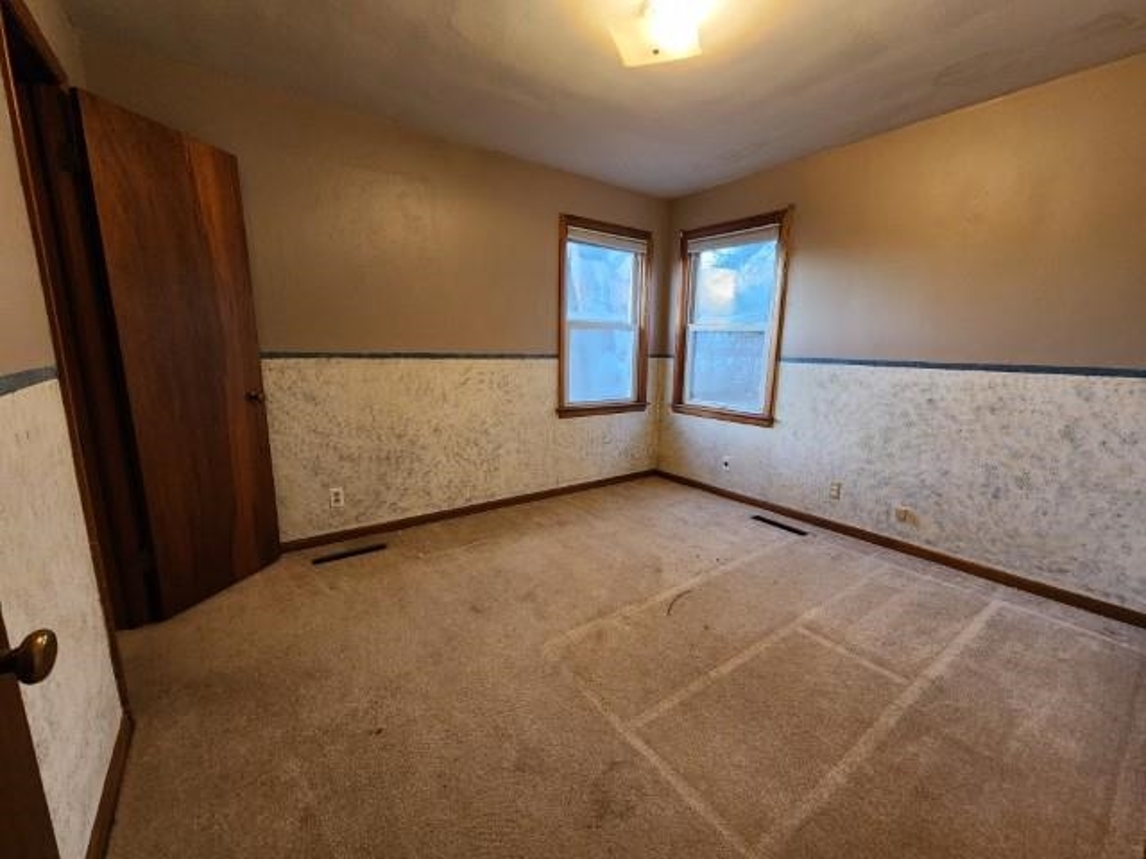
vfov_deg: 89.9
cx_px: 573
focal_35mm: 13
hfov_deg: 106.2
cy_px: 430
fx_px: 430
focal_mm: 2.2
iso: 320
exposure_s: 1/30
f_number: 2.2
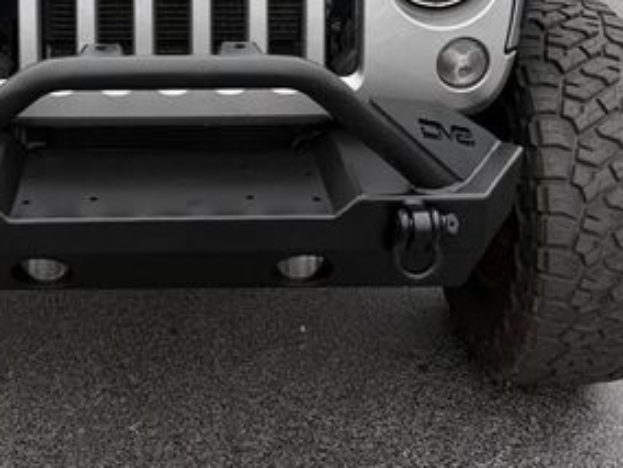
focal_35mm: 54
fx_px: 972
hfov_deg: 35.0
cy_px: -18
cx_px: 186
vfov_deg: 25.5
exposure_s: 1/575
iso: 80
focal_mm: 6.76
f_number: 1.78
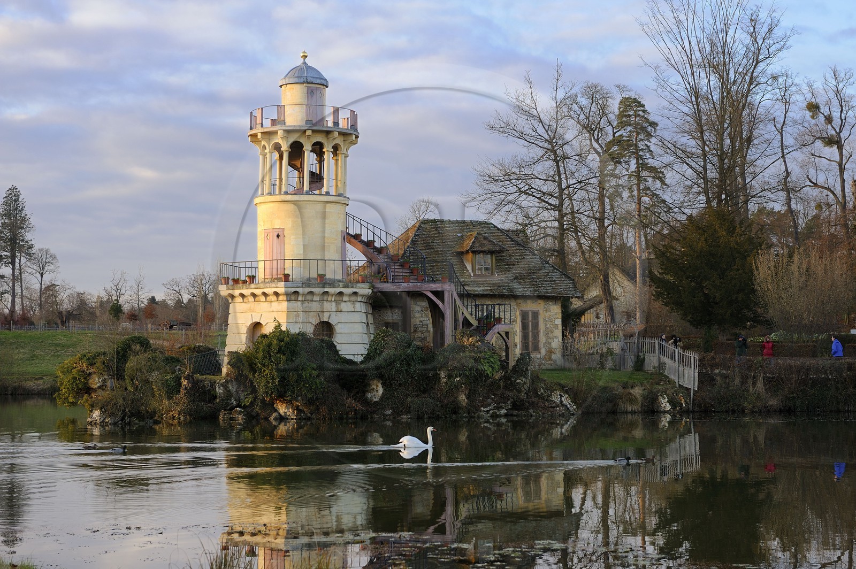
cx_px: 428
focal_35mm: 70
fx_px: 1663
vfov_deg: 19.4
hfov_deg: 28.9
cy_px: 284
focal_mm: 70
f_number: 5.6
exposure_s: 1/100
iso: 200
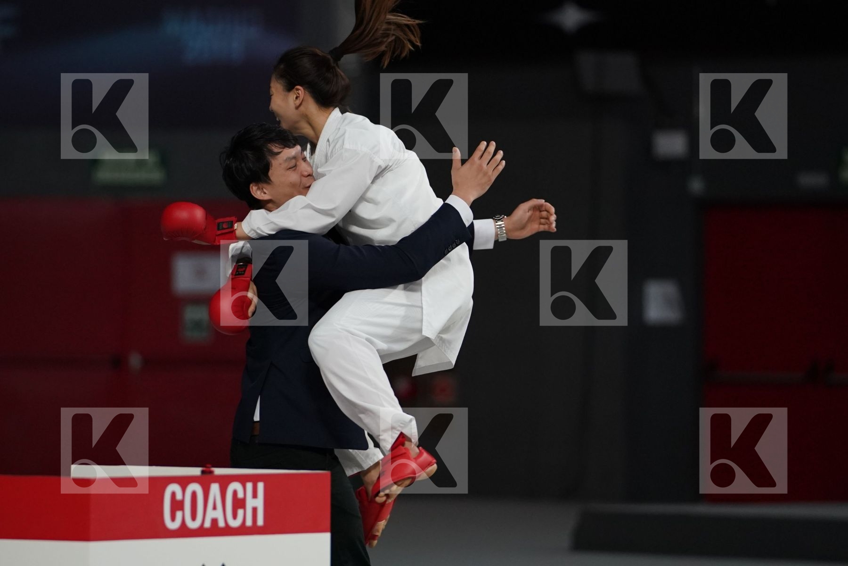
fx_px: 6148
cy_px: 283
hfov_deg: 7.9
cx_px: 424
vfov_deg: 5.3
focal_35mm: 261
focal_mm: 174
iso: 2000
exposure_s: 1/1000
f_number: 2.8
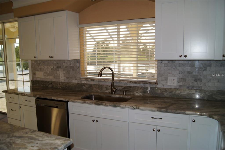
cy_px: 75
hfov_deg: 49.6
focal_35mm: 39
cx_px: 112
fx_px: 243
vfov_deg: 34.1
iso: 100
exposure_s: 1/160
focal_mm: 26
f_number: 6.3
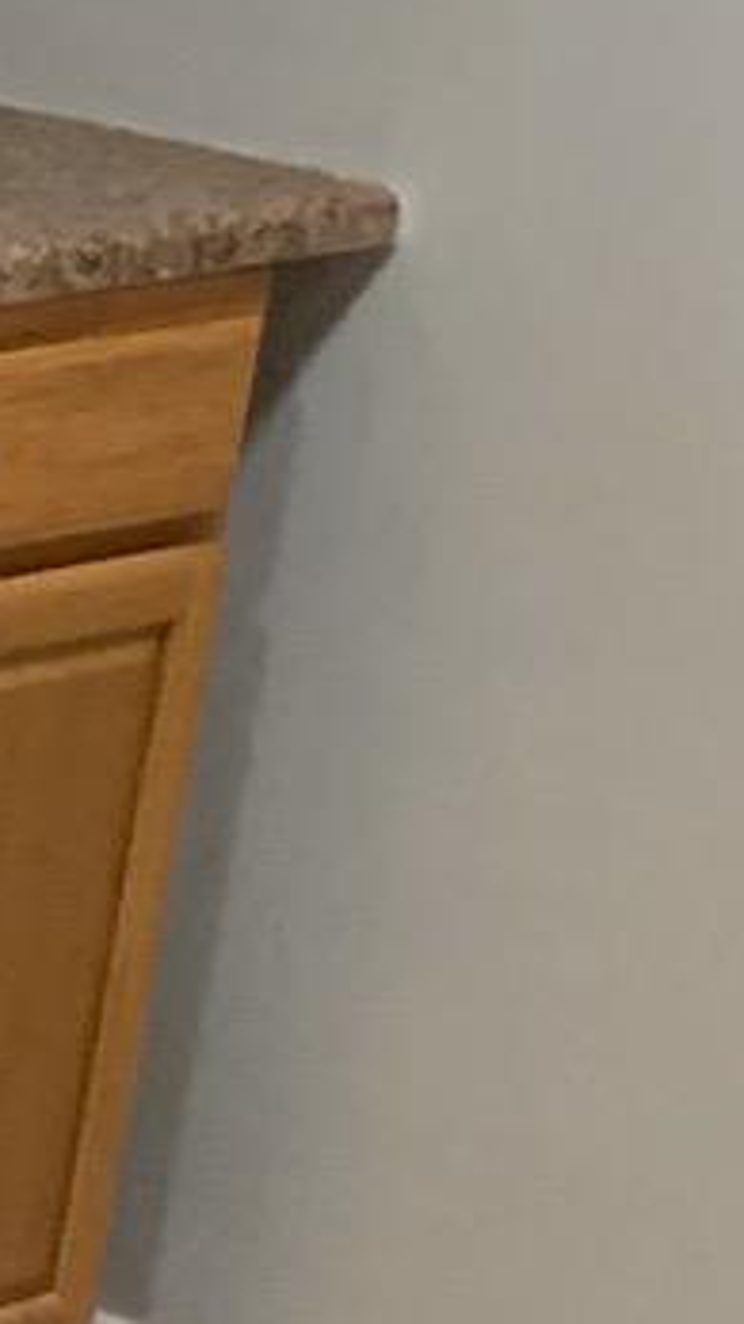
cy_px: 382
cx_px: -2701
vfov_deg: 12.9
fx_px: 5861
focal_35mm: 167
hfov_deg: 5.7
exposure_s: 1/60
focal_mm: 4.25
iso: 320
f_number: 1.8
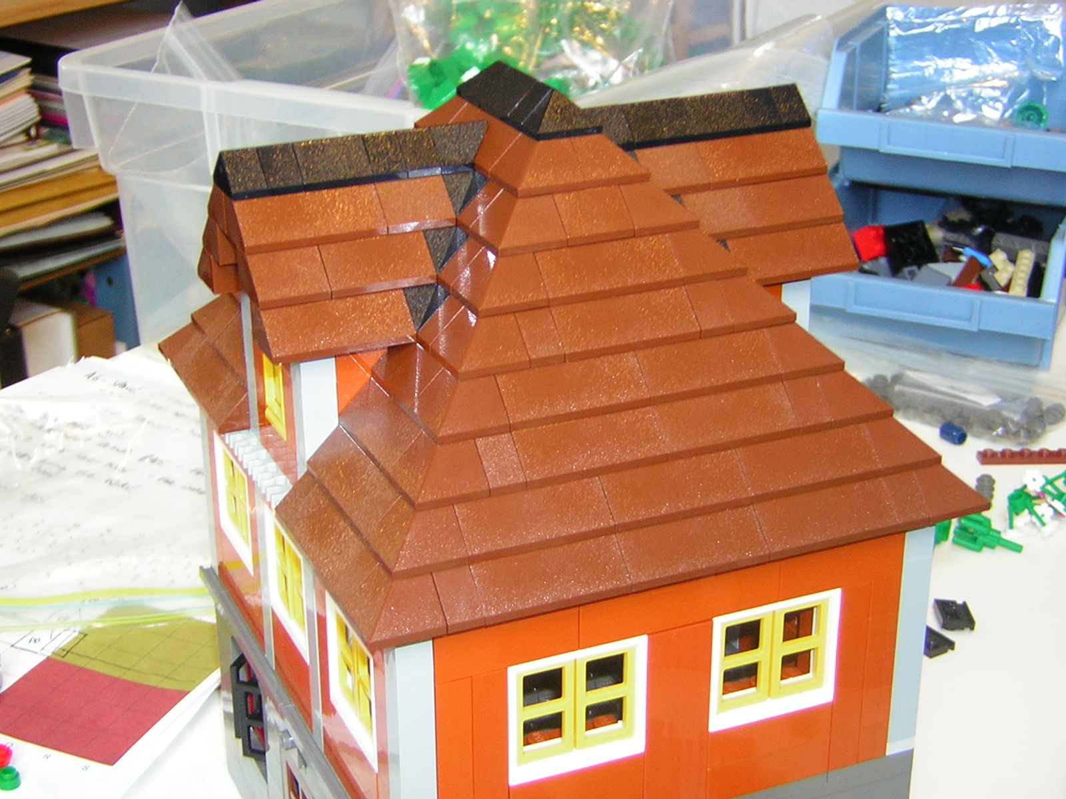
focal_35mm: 58
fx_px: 1786
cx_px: 533
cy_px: 400
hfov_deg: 33.2
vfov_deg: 25.2
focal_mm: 7.6
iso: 80
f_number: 3.3
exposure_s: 1/5.9
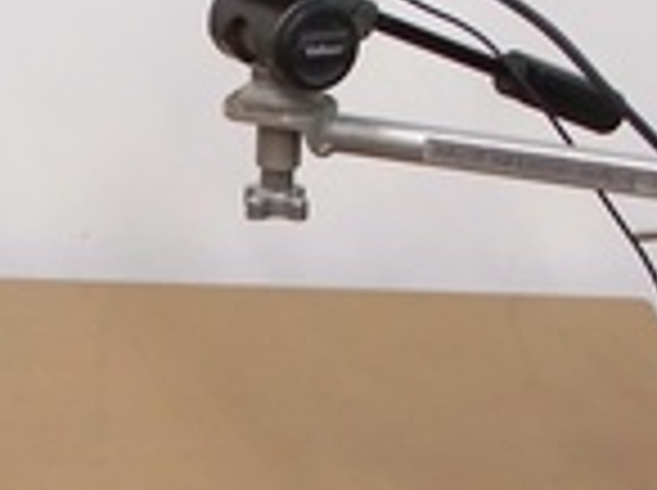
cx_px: 54
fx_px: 2312
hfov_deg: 16.0
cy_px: 391
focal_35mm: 122
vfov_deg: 12.1
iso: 200
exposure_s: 1/30
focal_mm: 7.8
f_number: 2.8
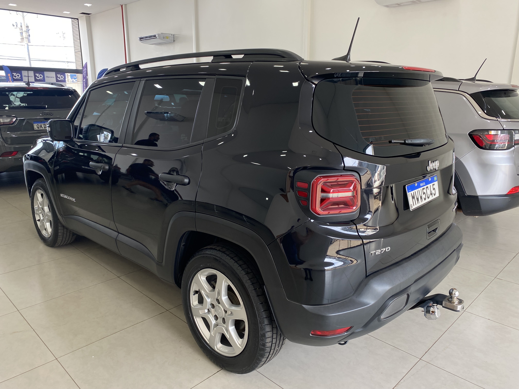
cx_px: 260
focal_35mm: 26
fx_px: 390
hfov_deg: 67.3
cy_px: 194
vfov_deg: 53.1
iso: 50
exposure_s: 1/121
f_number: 1.8
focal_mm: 4.25
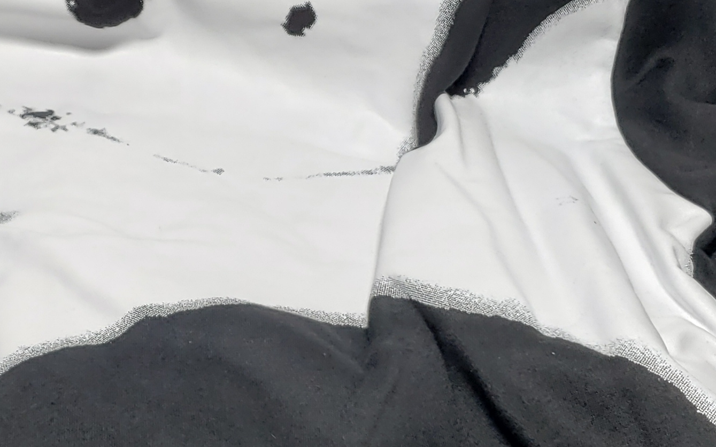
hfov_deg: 24.7
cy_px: 253
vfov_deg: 15.7
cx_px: 181
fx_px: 1620
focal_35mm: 83
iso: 50
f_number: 1.5
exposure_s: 1/369
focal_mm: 4.3
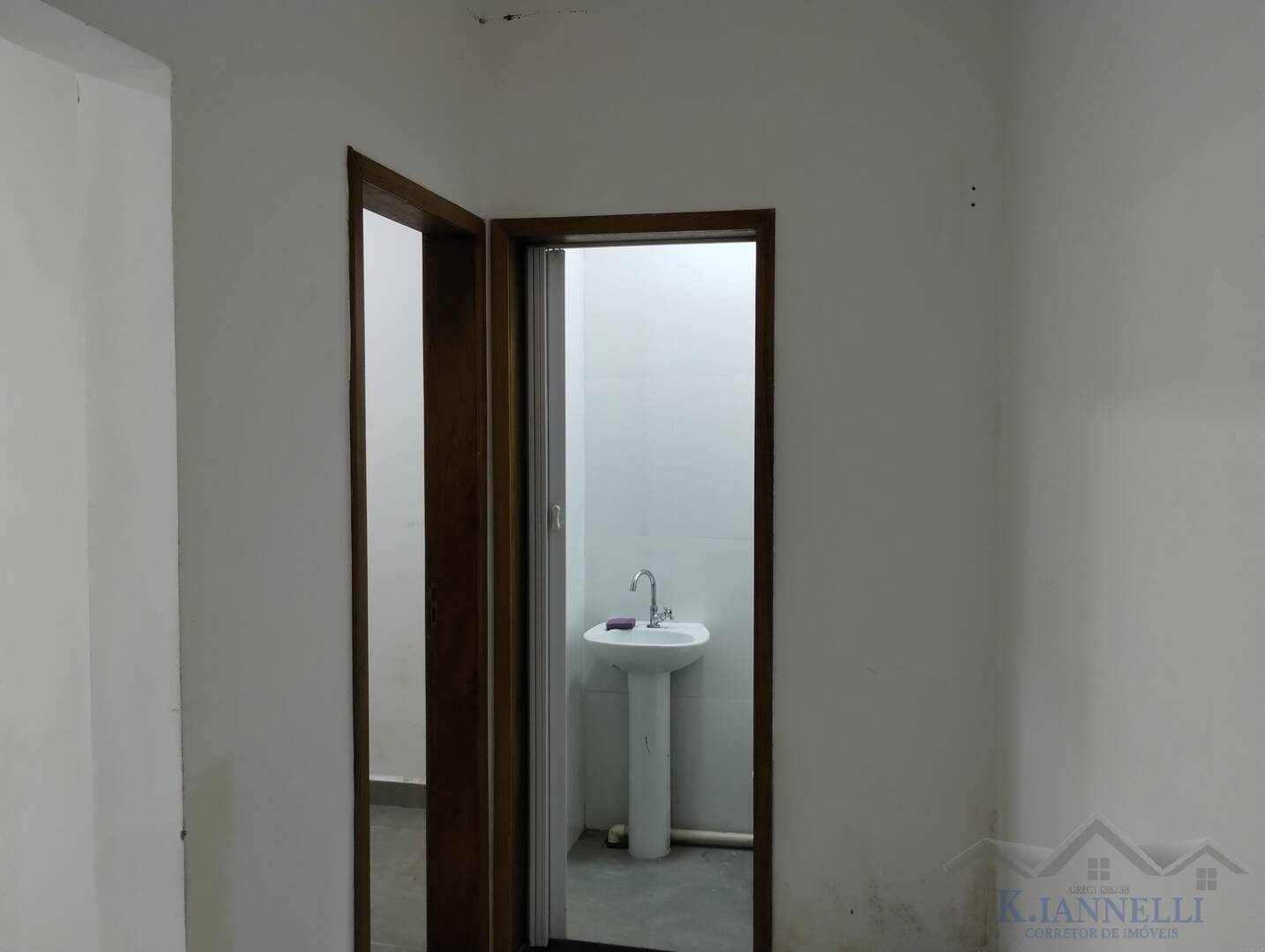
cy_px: 476
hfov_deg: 63.4
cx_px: 632
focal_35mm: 28
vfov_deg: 49.9
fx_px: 1025
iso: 425
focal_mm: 4.27
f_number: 1.8
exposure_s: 1/30
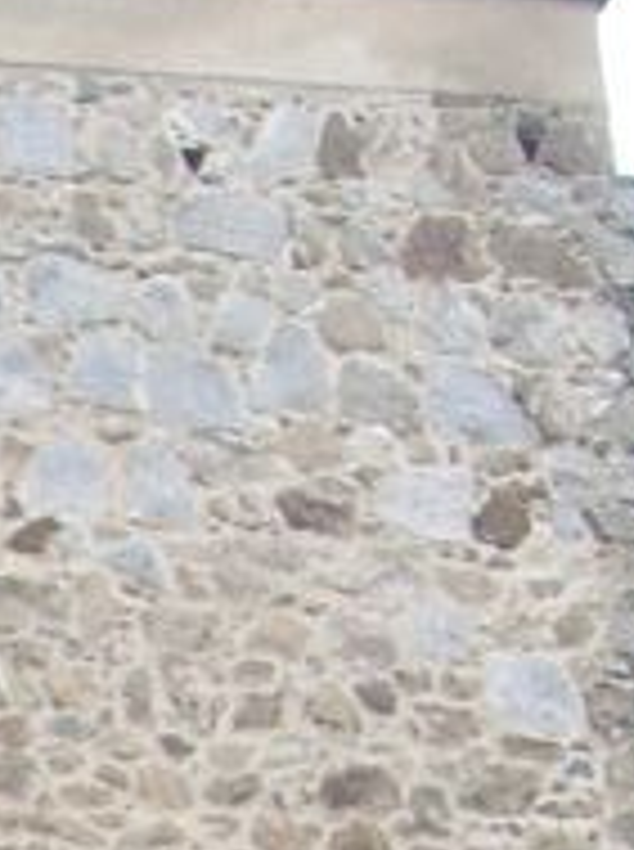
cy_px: 2028
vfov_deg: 9.3
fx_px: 4656
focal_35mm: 190
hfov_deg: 7.4
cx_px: -737
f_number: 4.3
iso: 50
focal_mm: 5.8
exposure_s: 1/100
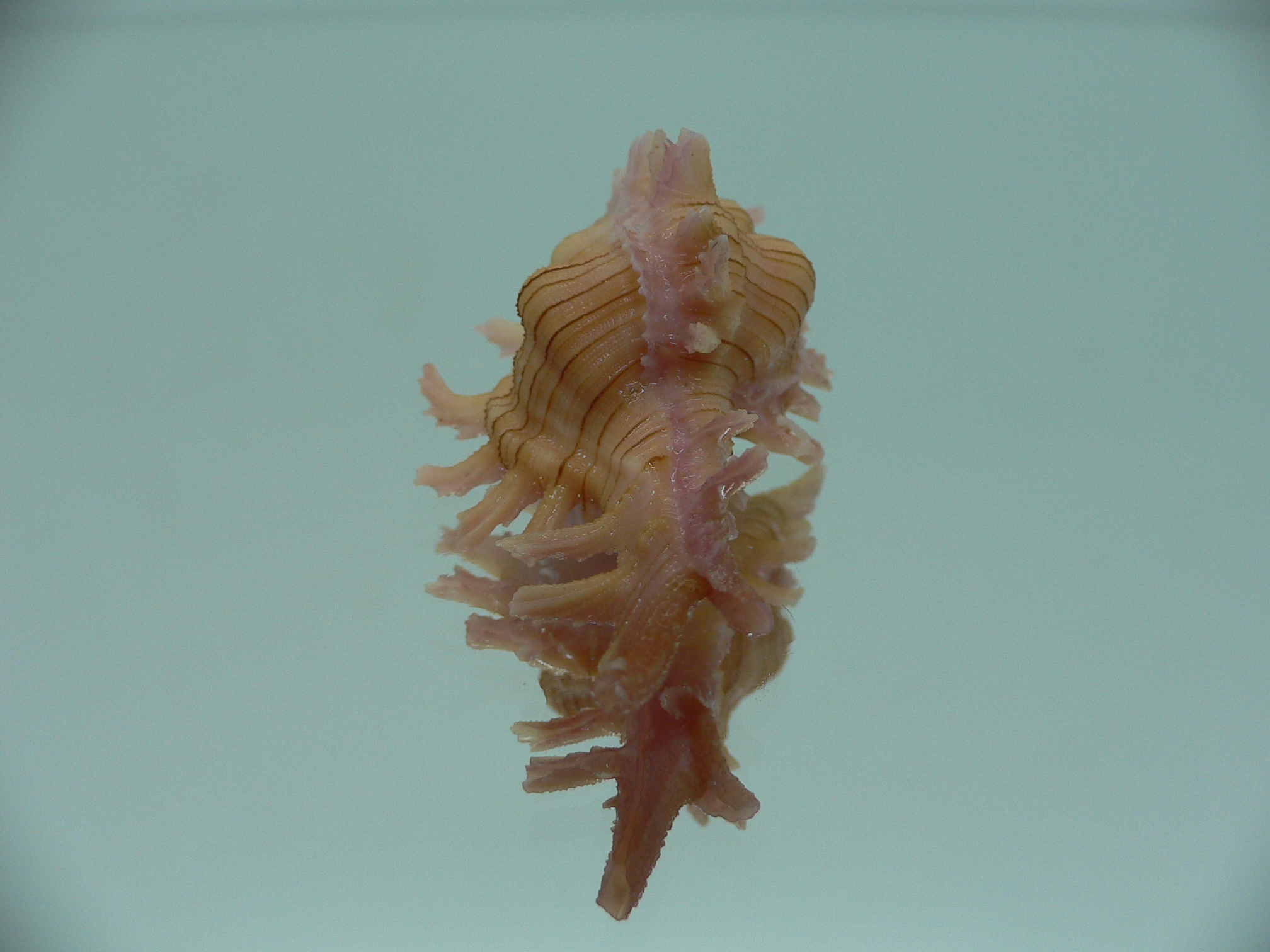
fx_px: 1284
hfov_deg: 52.6
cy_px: 476
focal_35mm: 35
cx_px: 635
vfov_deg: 40.7
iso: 80
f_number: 2.8
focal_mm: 4.6
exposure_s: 1/60
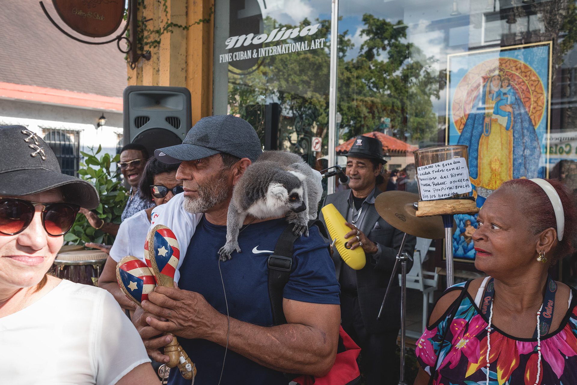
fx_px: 561
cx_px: 288
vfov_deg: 37.9
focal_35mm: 35
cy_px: 192
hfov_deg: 54.4
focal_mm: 35
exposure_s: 1/500
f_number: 8
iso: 800
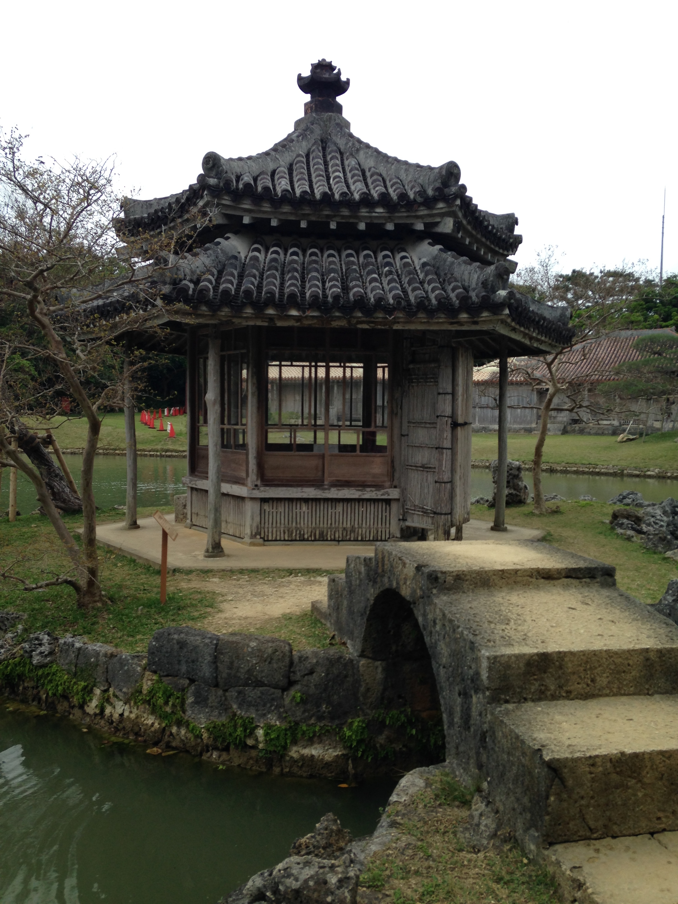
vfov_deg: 55.4
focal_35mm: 33
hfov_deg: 42.9
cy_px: 452
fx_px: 862
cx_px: 339
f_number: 2.4
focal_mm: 4.12
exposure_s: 1/695
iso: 50
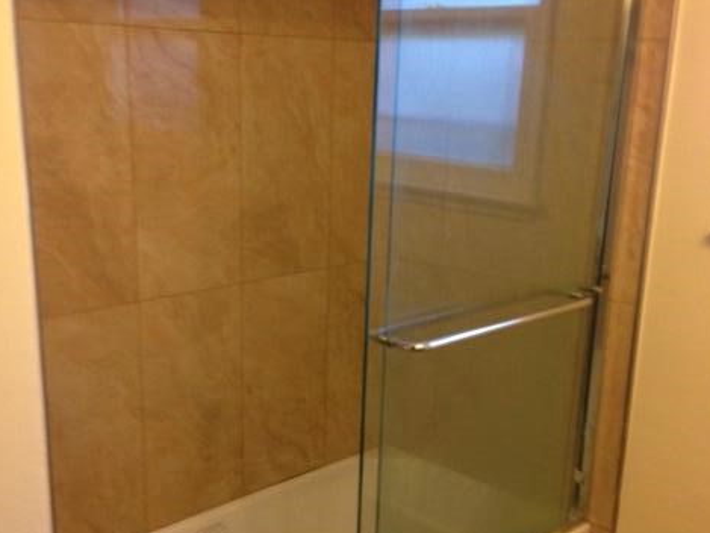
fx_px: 923
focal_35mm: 45
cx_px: 354
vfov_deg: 32.1
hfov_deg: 42.1
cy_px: 326
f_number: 2.4
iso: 200
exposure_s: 1/20
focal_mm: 4.12
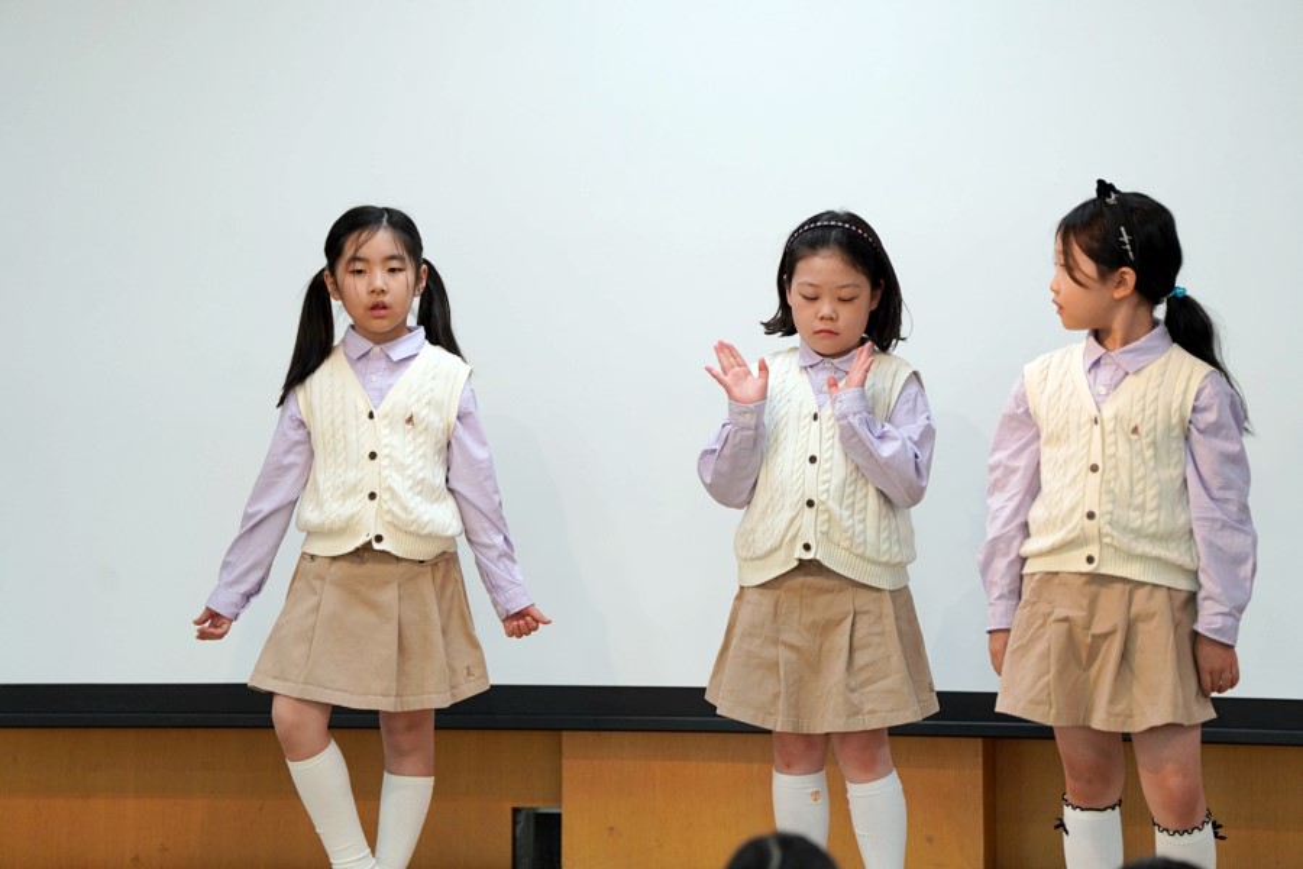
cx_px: 652
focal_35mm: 200
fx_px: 7238
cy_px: 434
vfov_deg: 6.9
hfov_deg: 10.3
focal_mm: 200
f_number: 4
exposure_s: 1/250
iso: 1000
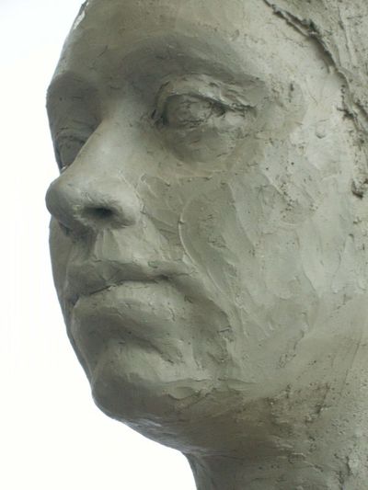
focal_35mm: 123
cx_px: 184
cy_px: 245
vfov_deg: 16.0
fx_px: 1743
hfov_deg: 12.1
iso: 400
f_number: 5.3
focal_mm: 26.3
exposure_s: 1/36.5
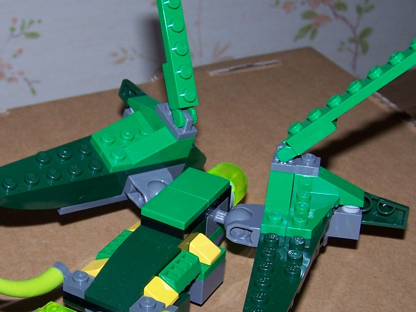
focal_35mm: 74
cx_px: 169
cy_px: 206
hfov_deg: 26.3
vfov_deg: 19.8
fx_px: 889
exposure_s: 1/60
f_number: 2.8
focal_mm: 6.3
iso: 80
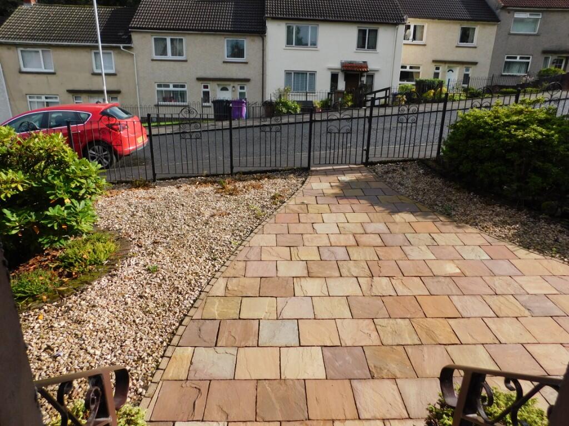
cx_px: 284
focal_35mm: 23
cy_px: 213
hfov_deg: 73.9
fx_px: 378
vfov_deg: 58.9
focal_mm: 4
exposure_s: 1/1250
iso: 125
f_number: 3
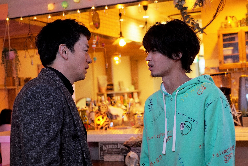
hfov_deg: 32.3
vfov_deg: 22.0
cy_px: 83
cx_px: 124
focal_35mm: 62
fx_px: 428
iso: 1600
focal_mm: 62
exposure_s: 1/60
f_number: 5
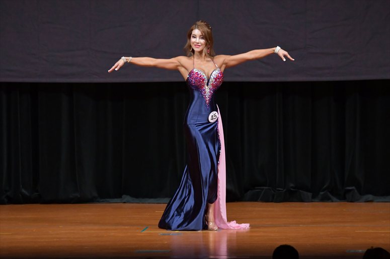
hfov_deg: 7.6
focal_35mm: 270
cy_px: 130
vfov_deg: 5.1
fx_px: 2924
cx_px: 195
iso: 4000
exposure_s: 1/400
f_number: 5.6
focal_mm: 180
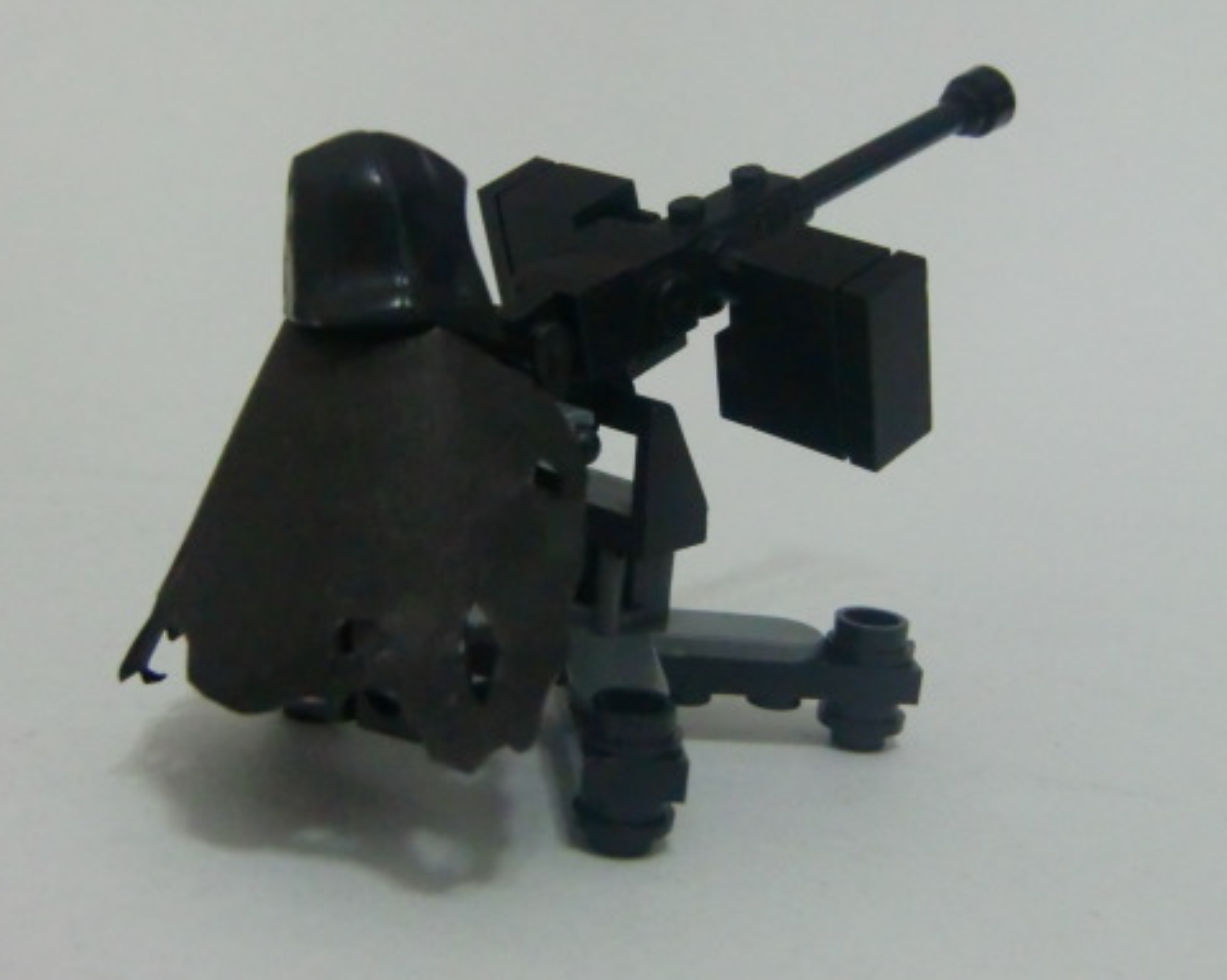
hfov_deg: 36.0
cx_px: 650
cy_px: 444
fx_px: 1887
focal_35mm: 52
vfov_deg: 29.1
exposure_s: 1/13
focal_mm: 7.1
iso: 800
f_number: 3.8
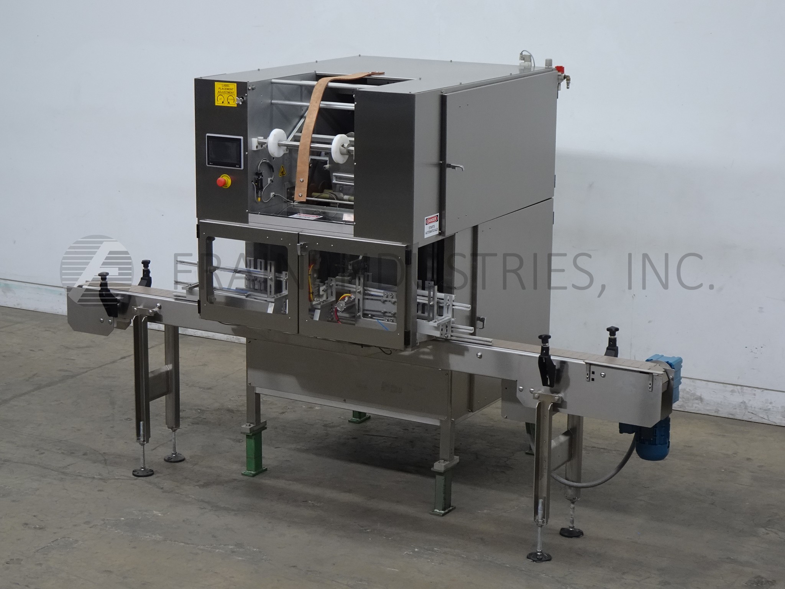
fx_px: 1655
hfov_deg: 26.7
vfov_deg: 20.2
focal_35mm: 73
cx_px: 392
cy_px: 294
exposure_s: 1/80
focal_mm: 11.56
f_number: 5
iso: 500
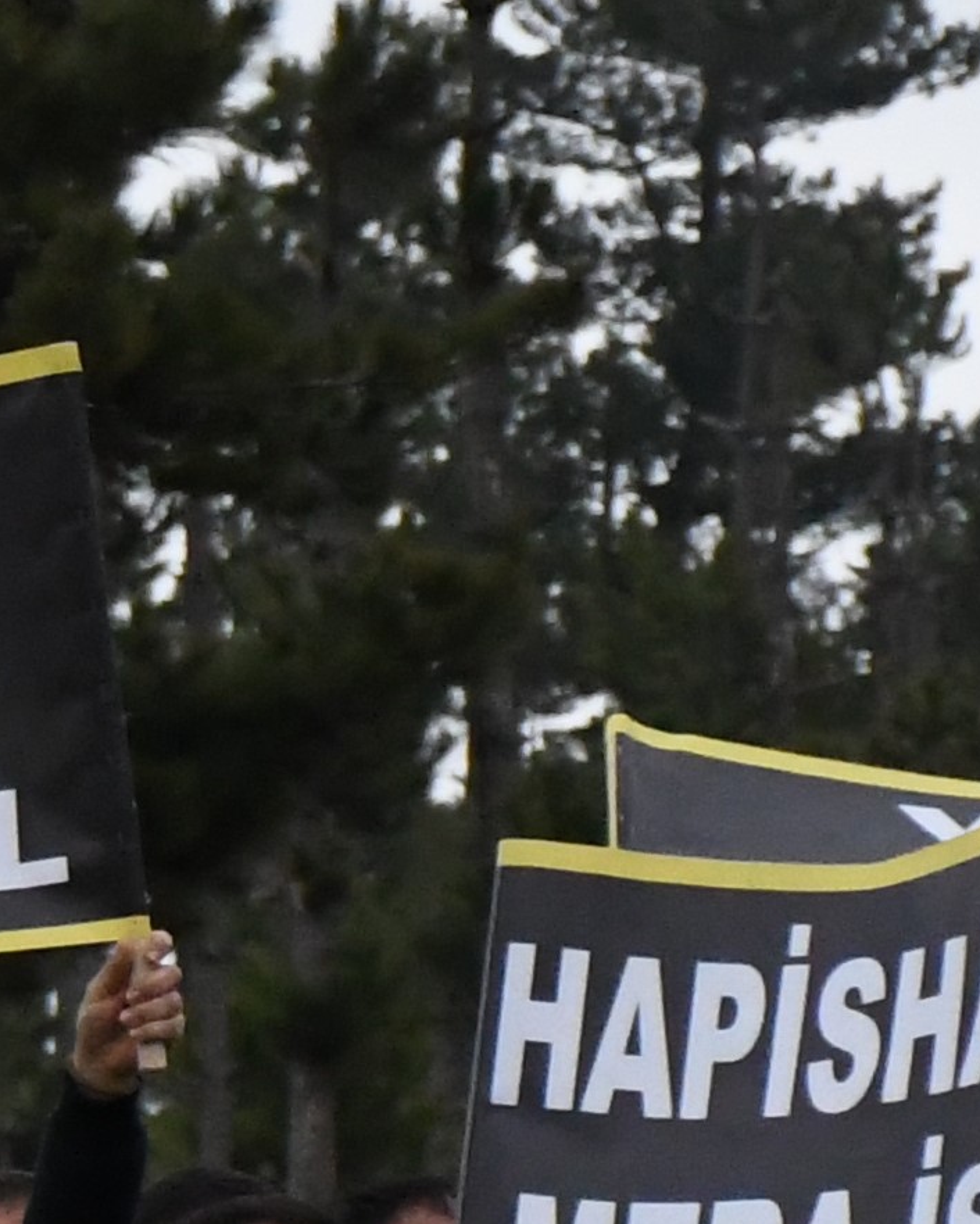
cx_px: -2611
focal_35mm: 551
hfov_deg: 2.7
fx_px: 19970
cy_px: 1396
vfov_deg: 3.5
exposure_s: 1/8000
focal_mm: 62
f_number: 5.6
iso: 4000
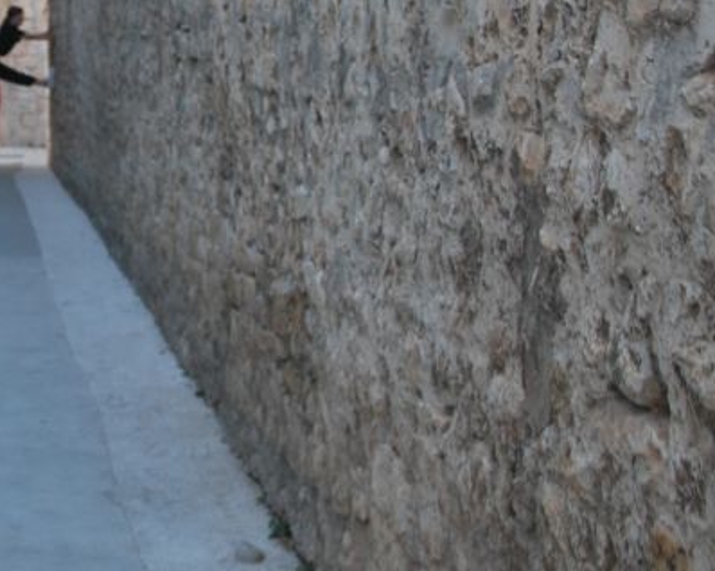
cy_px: 37
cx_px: -4
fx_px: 1612
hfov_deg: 23.9
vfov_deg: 19.7
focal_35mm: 76
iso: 200
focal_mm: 21
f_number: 3.8
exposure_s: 1/50
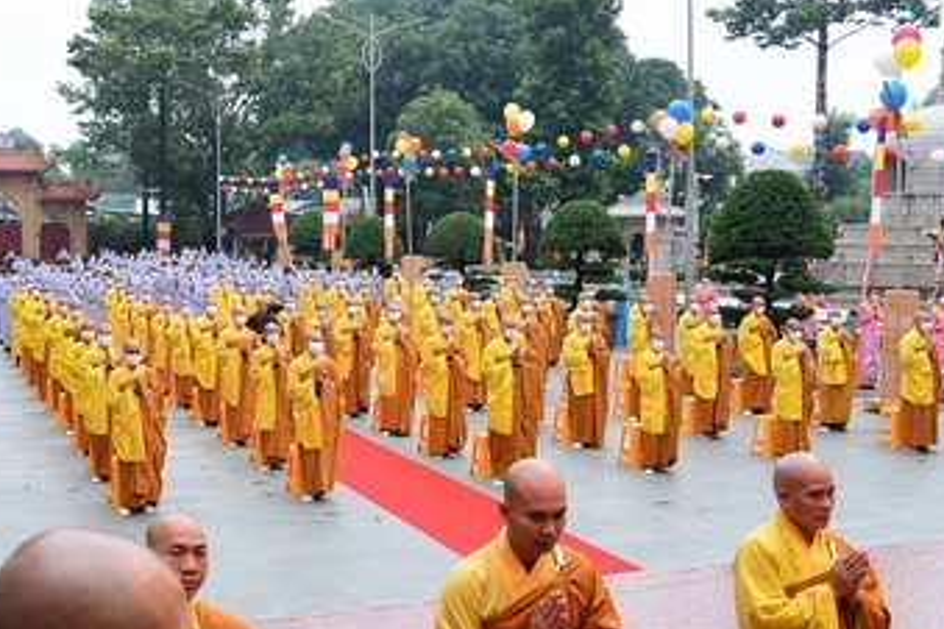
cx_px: 326
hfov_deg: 42.3
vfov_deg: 29.2
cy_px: 328
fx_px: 1206
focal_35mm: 46
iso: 160
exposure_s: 1/125
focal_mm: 24
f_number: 4
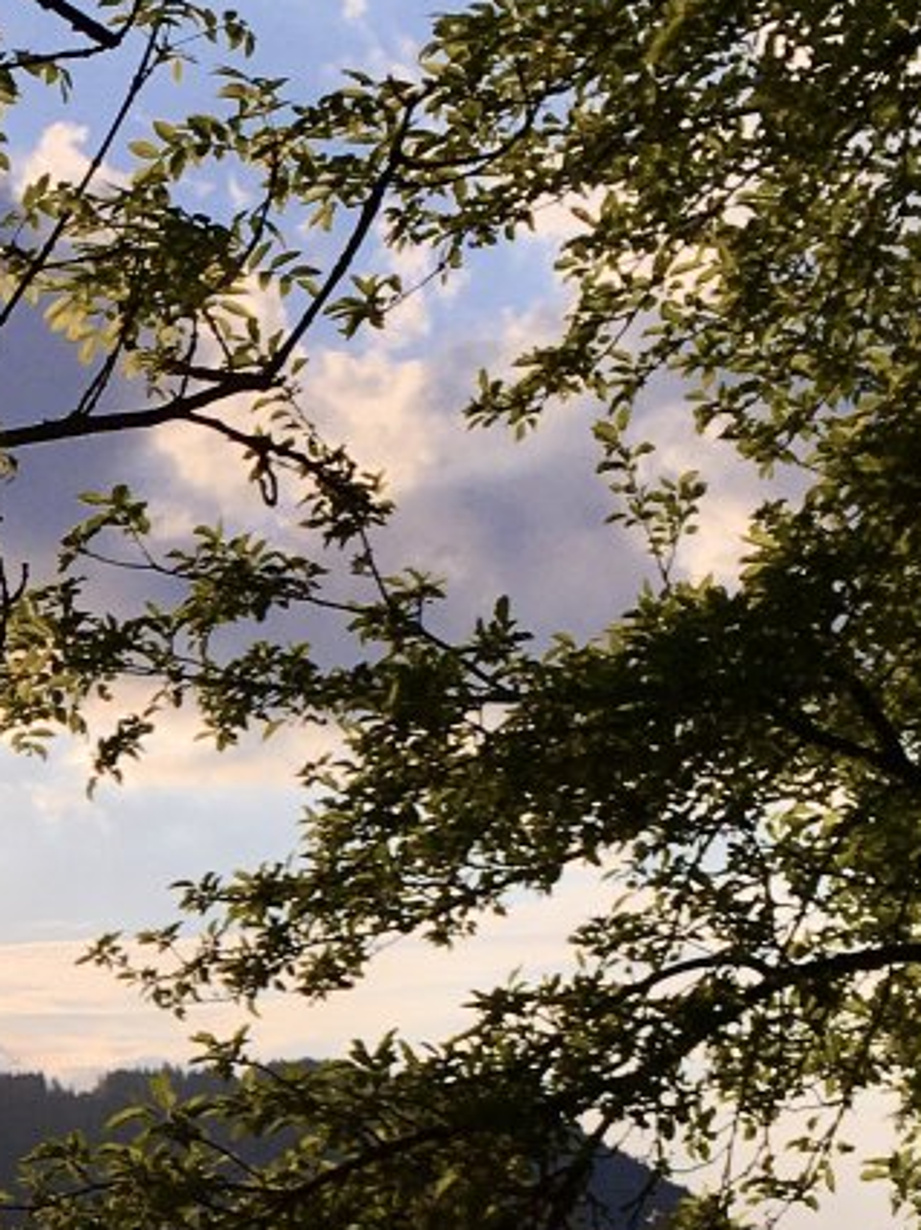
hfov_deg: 12.8
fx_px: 3871
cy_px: 1218
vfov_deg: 17.6
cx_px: -499
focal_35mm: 109
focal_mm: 4.15
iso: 25
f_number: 2.2
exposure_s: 1/3663
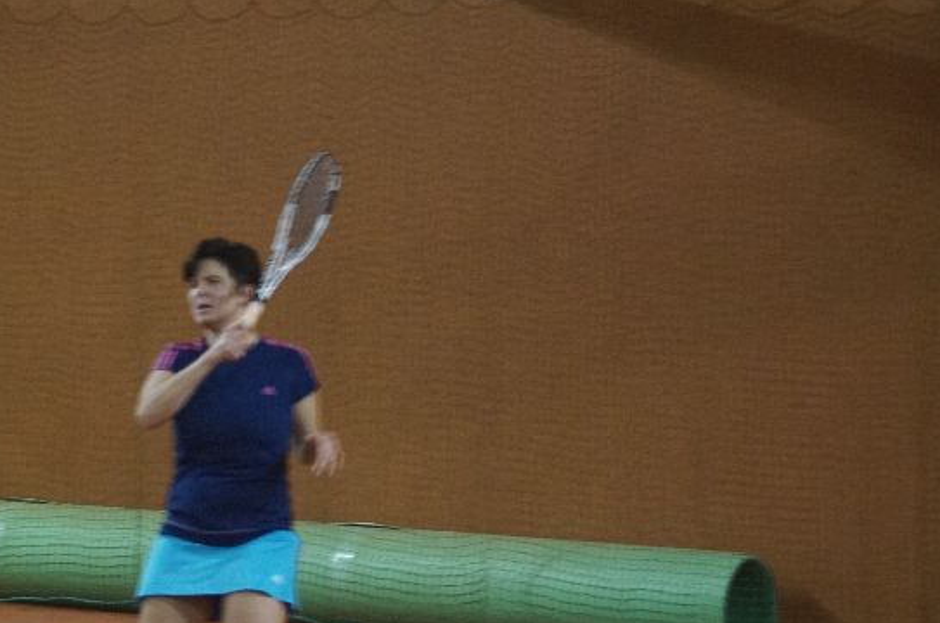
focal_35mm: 166
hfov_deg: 12.4
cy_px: 452
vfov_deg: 8.2
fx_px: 4320
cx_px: 372
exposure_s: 1/125
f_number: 4.5
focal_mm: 75
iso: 3200
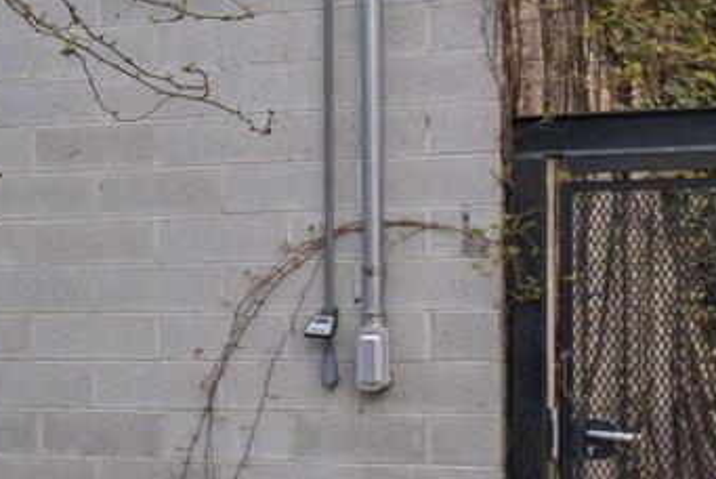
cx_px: -804
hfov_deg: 14.3
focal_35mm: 114
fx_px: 2269
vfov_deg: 10.3
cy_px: -690
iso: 250
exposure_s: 1/280
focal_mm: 12.6
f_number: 8
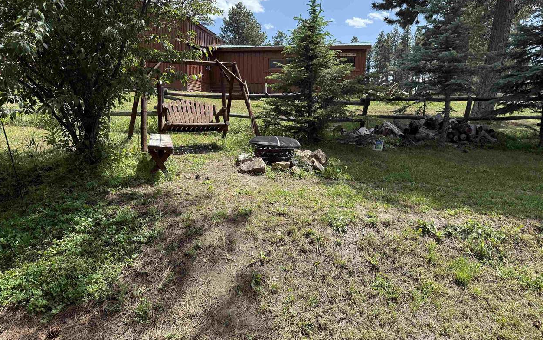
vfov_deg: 47.6
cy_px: 161
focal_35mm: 26
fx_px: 385
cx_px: 272
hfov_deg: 70.4
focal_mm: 6.76
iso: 100
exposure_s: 1/2525
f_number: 1.78
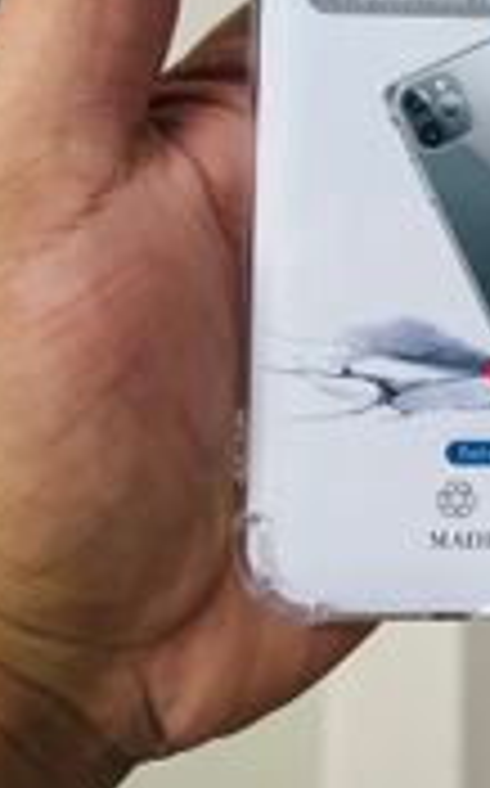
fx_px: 1349
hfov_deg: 19.5
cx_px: 571
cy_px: -59
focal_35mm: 63
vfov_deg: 29.6
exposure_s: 1/100
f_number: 1.6
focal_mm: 5.1
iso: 125
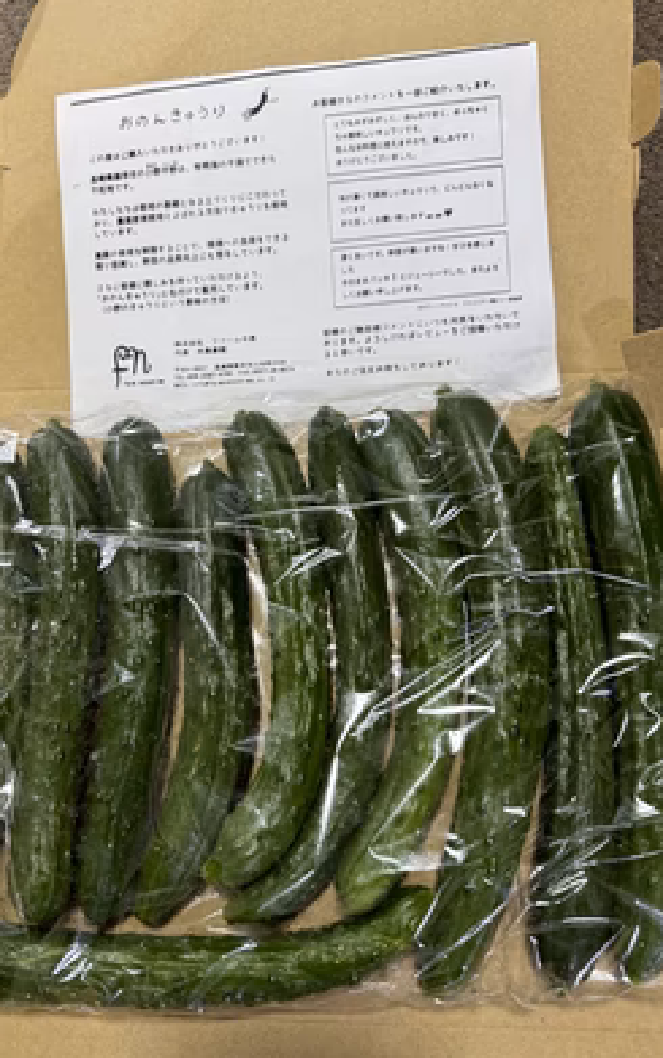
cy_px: 525
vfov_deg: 70.4
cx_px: 265
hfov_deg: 47.4
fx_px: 750
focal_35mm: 26
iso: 250
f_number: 1.78
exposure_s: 1/50
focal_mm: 6.76
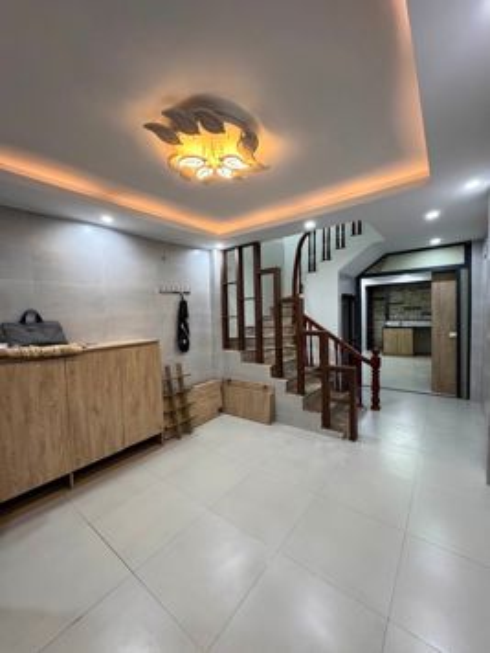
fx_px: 264
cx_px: 245
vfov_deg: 102.1
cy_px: 326
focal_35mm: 14
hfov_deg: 85.7
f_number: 2.2
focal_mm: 2.22
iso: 250
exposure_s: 1/100
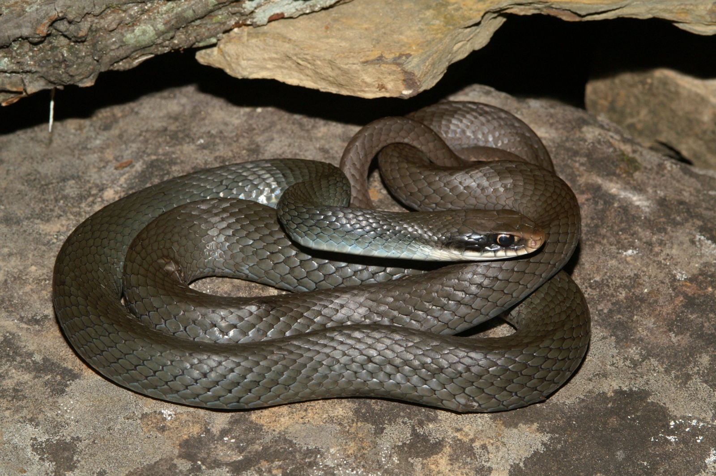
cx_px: 358
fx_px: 2385
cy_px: 238
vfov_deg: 11.4
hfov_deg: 17.1
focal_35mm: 120
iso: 800
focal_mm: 80
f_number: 11
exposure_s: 1/200
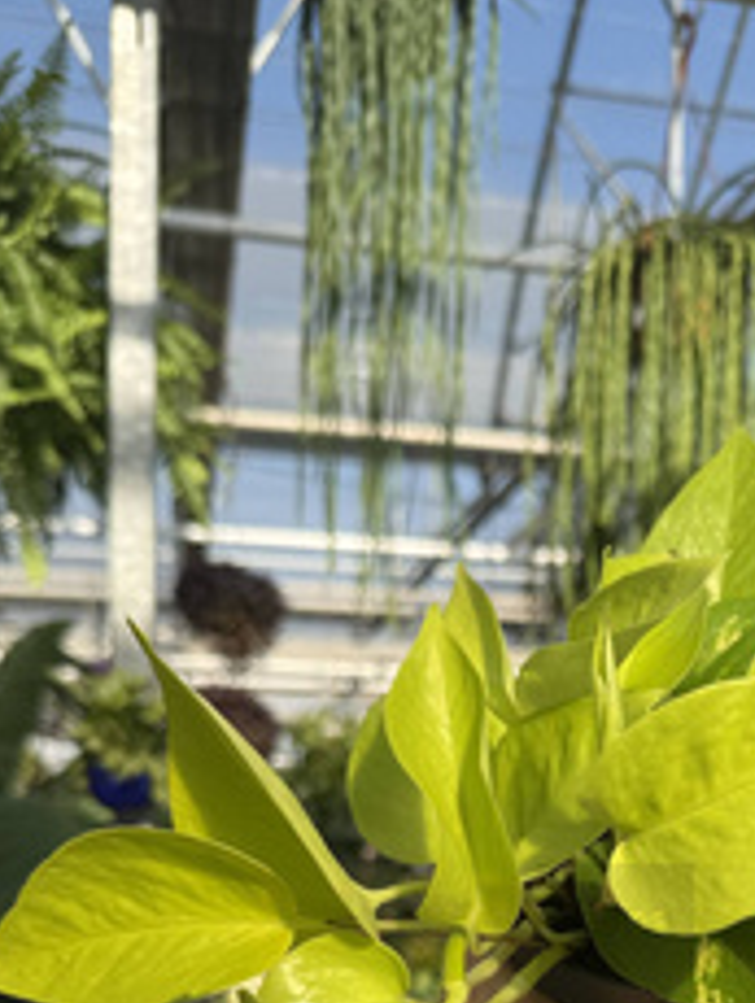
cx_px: 615
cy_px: 942
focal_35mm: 47
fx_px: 1364
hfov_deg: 30.1
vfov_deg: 37.2
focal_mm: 6.76
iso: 80
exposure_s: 1/2703
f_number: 1.78
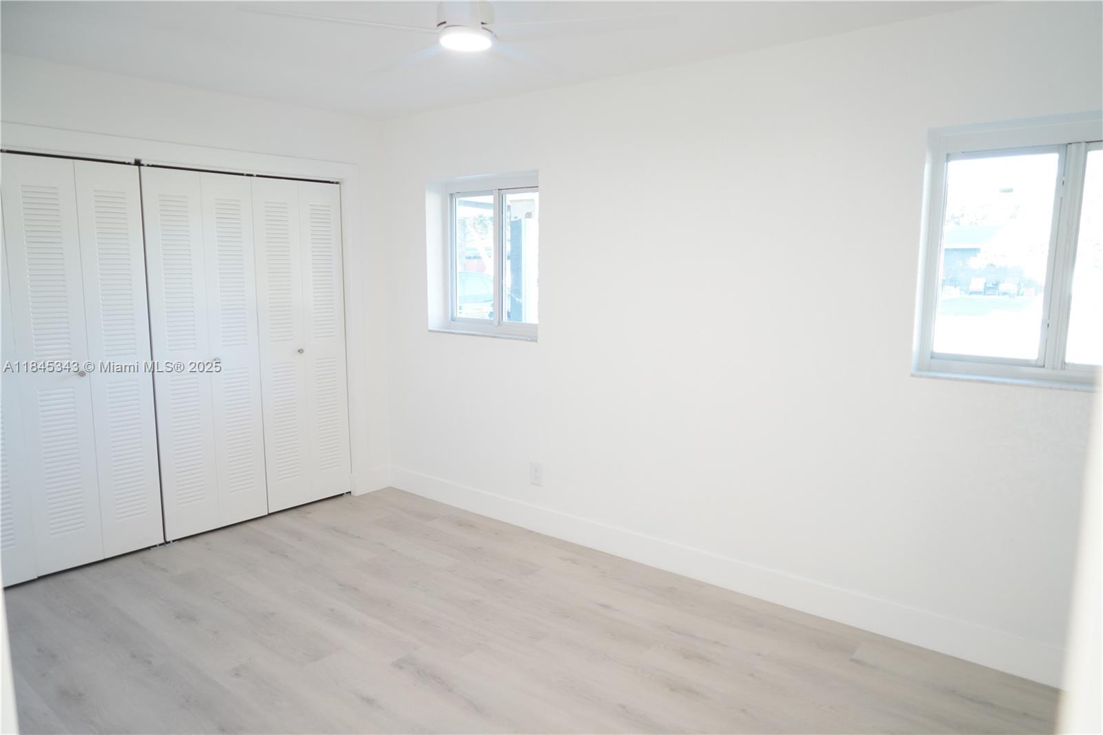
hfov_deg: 73.8
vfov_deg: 53.1
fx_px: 735
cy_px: 368
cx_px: 552
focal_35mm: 24
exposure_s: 1/30
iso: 320
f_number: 3.5
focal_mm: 24
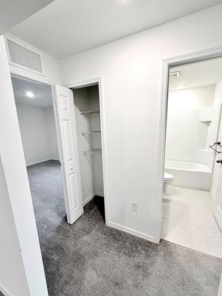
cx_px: 112
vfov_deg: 98.2
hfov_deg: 81.7
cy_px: 153
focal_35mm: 15
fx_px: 128
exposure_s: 1/120
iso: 250
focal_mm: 2.22
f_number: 2.2
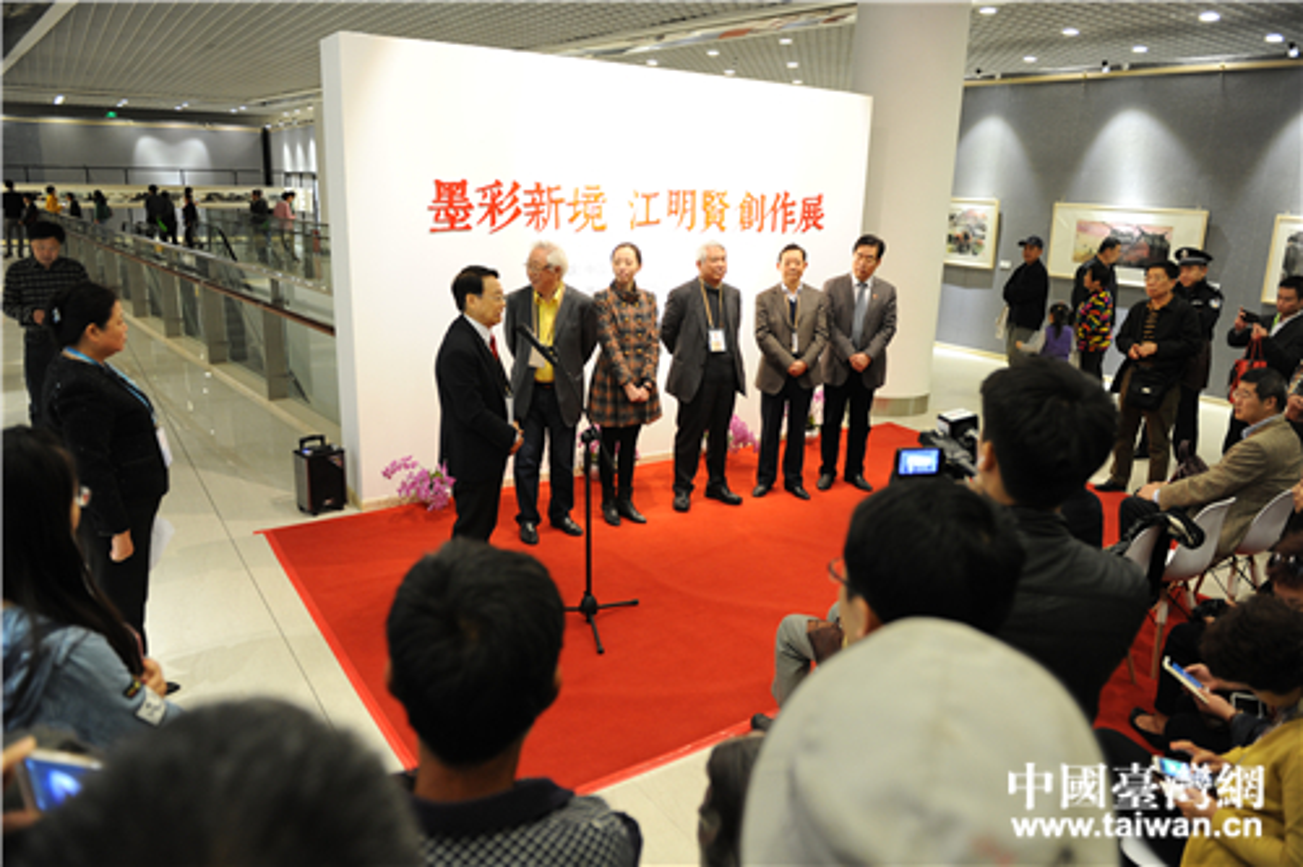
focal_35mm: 24
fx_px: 868
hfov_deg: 73.8
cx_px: 652
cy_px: 434
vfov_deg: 53.1
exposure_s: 1/40
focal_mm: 24
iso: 1000
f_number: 2.8
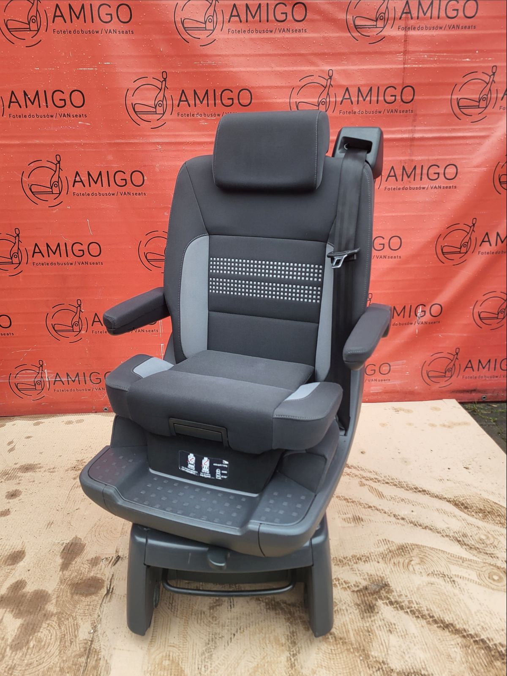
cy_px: 338
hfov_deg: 53.1
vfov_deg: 67.3
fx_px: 508
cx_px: 254
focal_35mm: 26
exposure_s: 1/100
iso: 100
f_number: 1.8
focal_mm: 5.4
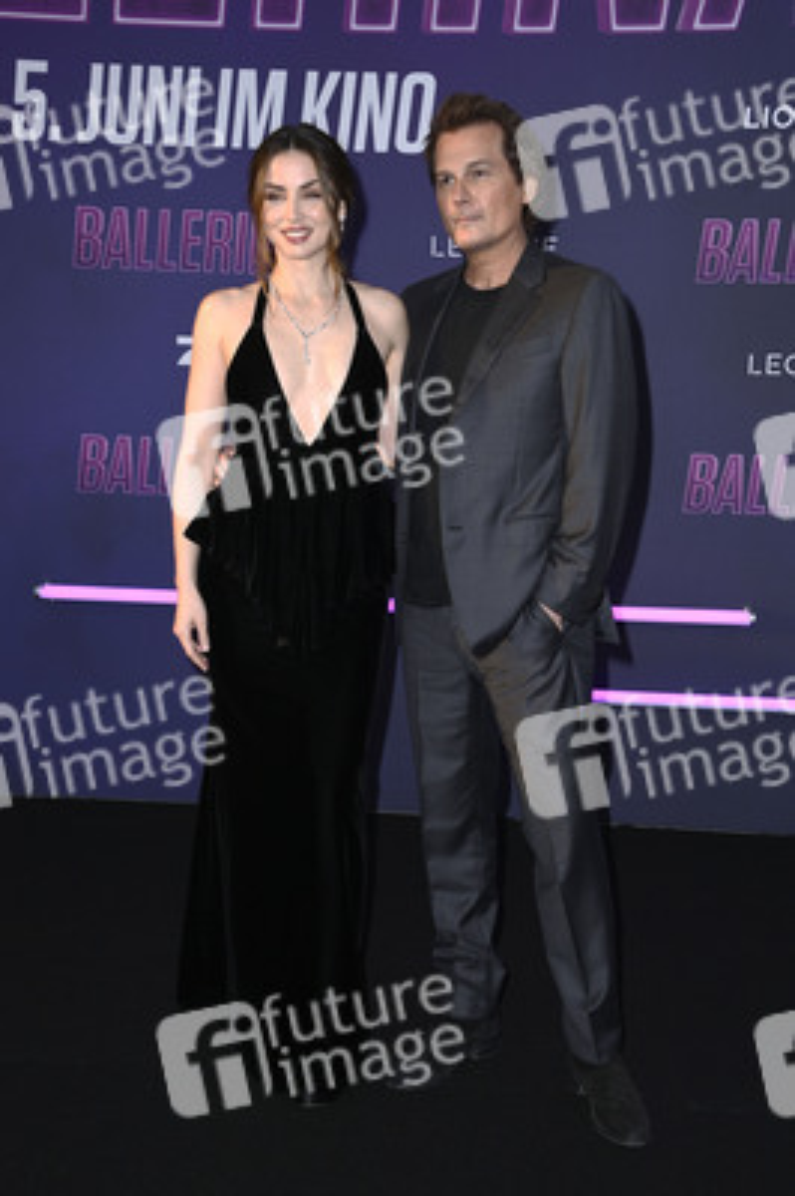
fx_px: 1924
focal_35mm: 58
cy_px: 598
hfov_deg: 23.3
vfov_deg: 34.5
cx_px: 398
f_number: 8
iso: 320
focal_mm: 58
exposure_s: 1/250
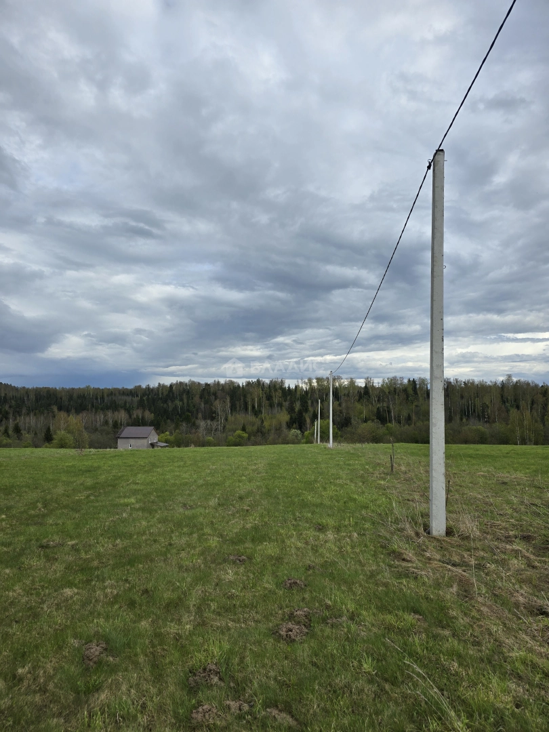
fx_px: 486
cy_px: 366
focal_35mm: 23
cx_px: 274
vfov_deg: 73.9
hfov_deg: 58.9
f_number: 1.7
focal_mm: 6.3
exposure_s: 1/1024
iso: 12
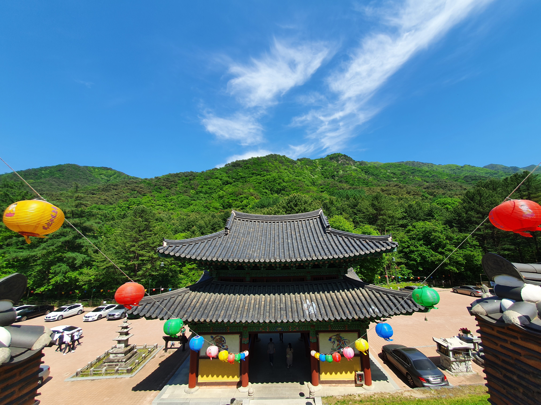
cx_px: 270
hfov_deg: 106.2
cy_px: 202
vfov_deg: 89.9
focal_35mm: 13
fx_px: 203
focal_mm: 1.8
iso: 50
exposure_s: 1/834
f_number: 2.2
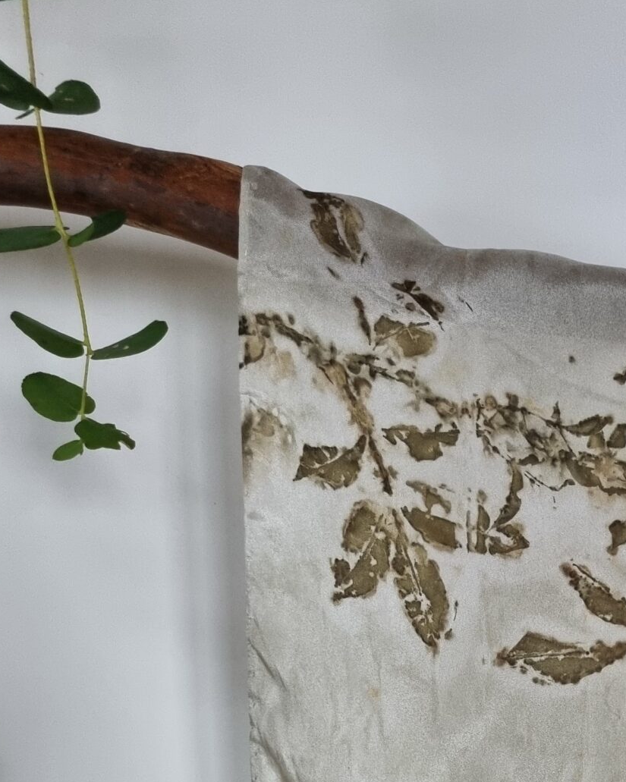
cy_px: 919
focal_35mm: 63
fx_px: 1459
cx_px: 706
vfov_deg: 26.8
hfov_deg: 22.7
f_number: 1.8
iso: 320
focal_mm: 5.4
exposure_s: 1/100
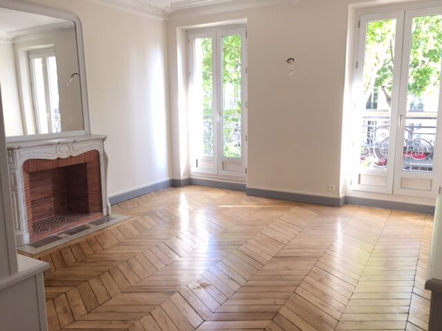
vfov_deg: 48.2
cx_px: 221
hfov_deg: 61.7
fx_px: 370
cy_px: 166
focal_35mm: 29
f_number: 2.2
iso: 40
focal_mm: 4.15
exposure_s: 1/50
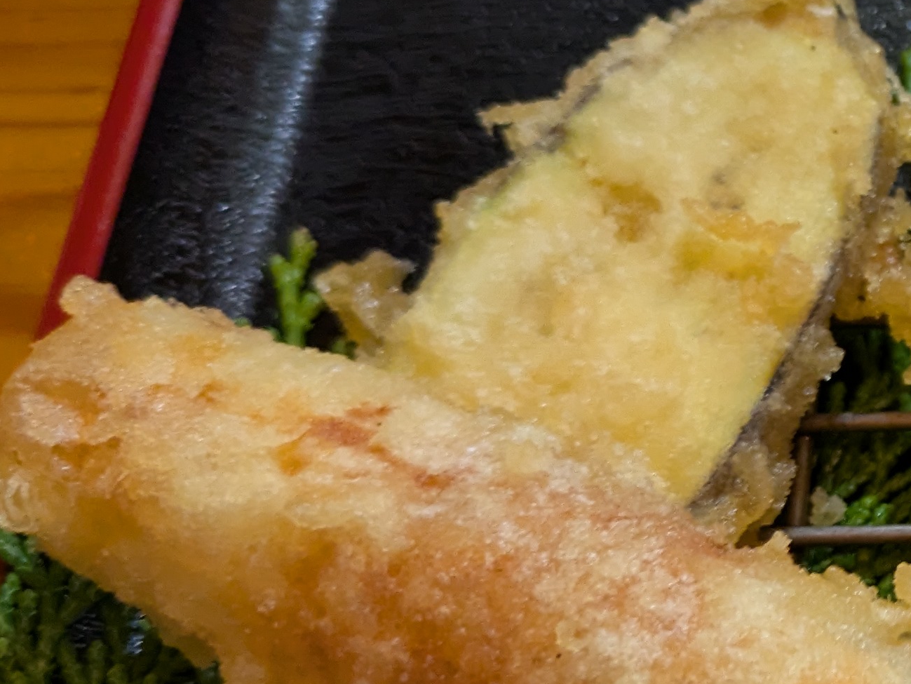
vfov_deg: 16.6
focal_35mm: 89
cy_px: 389
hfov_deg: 19.3
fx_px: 2343
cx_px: 1363
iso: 222
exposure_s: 1/30
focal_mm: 5.43
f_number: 1.89
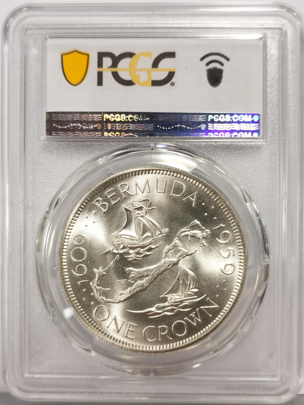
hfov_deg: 27.0
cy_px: 202
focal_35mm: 54
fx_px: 632
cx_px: 152
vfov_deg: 35.5
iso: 80
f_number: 16
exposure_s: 1/100
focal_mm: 5.56
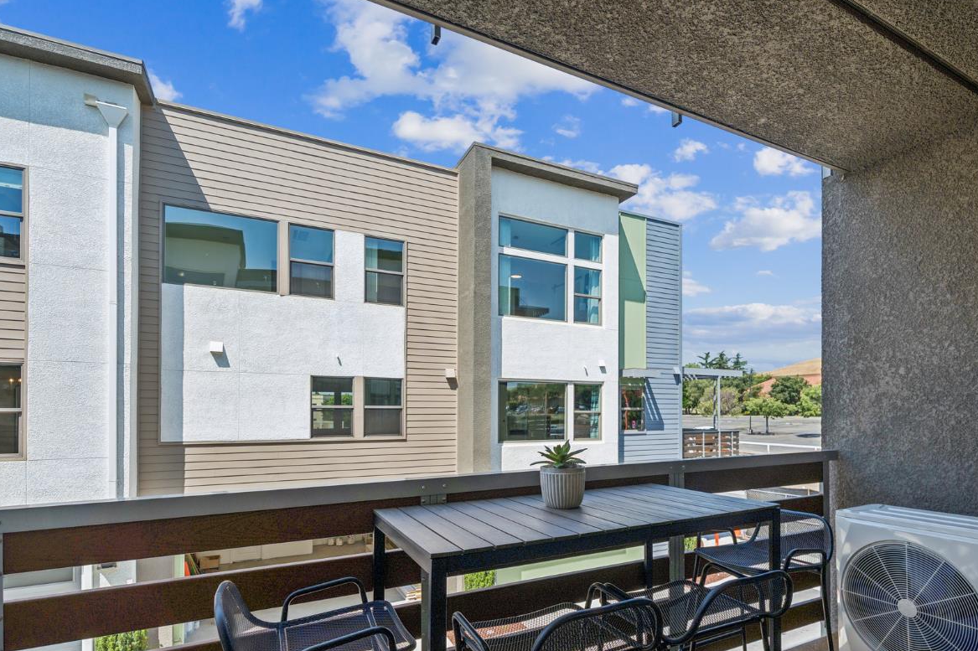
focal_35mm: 18
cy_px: 414
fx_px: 489
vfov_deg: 66.1
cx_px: 530
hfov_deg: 89.8
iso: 100
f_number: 5.6
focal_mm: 14
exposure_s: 1/320
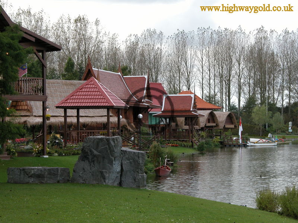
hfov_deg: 18.5
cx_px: 149
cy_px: 112
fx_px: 913
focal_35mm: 106
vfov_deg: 14.0
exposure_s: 1/160
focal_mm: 27.3
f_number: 4.1
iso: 100
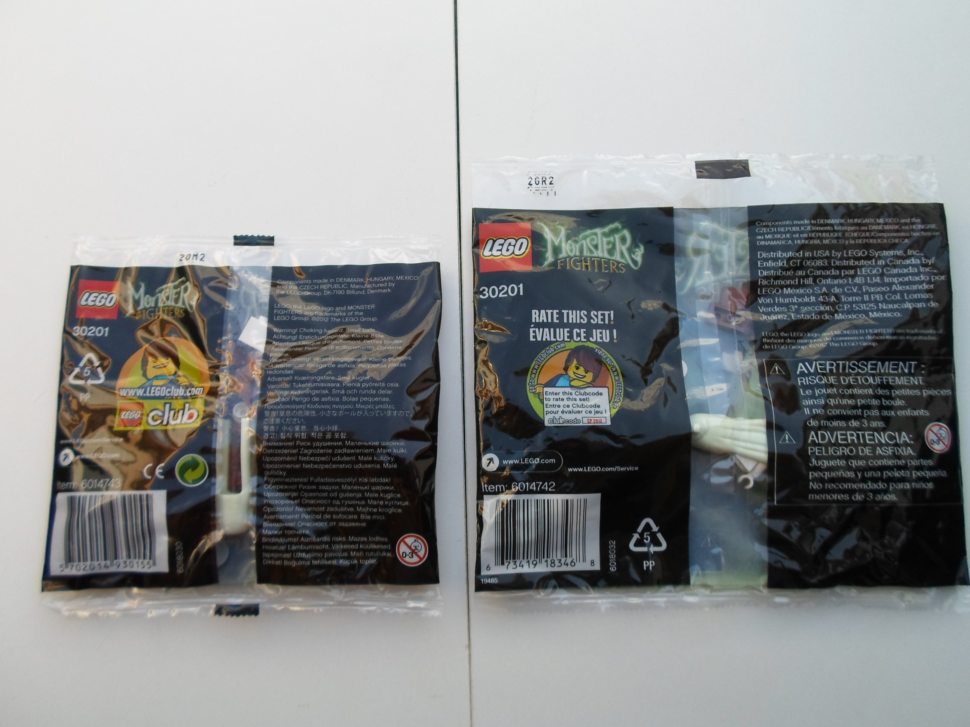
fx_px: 701
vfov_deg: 54.9
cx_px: 485
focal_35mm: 25
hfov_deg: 69.4
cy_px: 364
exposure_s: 1/180
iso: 80
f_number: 2.5
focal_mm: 4.5
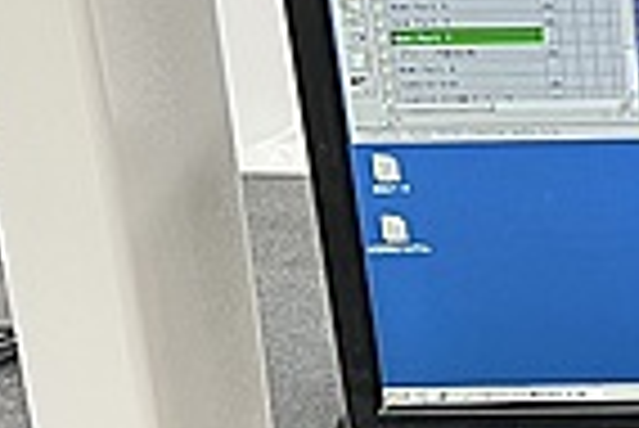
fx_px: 2168
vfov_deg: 11.2
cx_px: 904
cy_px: 72
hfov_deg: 15.7
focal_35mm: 122
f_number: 1.5
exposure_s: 1/50
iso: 100
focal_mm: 5.7
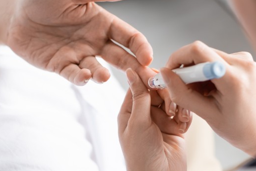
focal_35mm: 78
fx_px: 555
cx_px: 145
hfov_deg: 25.9
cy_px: 117
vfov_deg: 17.5
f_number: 2.8
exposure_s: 1/200
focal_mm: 35
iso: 125
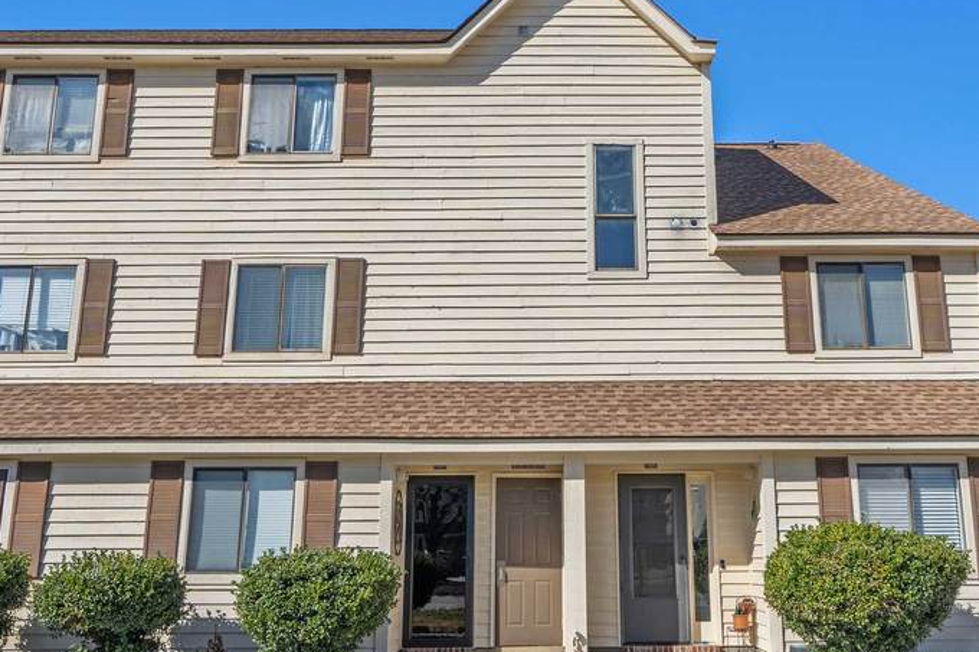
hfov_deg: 58.6
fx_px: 870
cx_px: 550
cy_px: 343
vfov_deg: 41.1
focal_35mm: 32
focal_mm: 17
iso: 320
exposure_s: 1/1000
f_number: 8
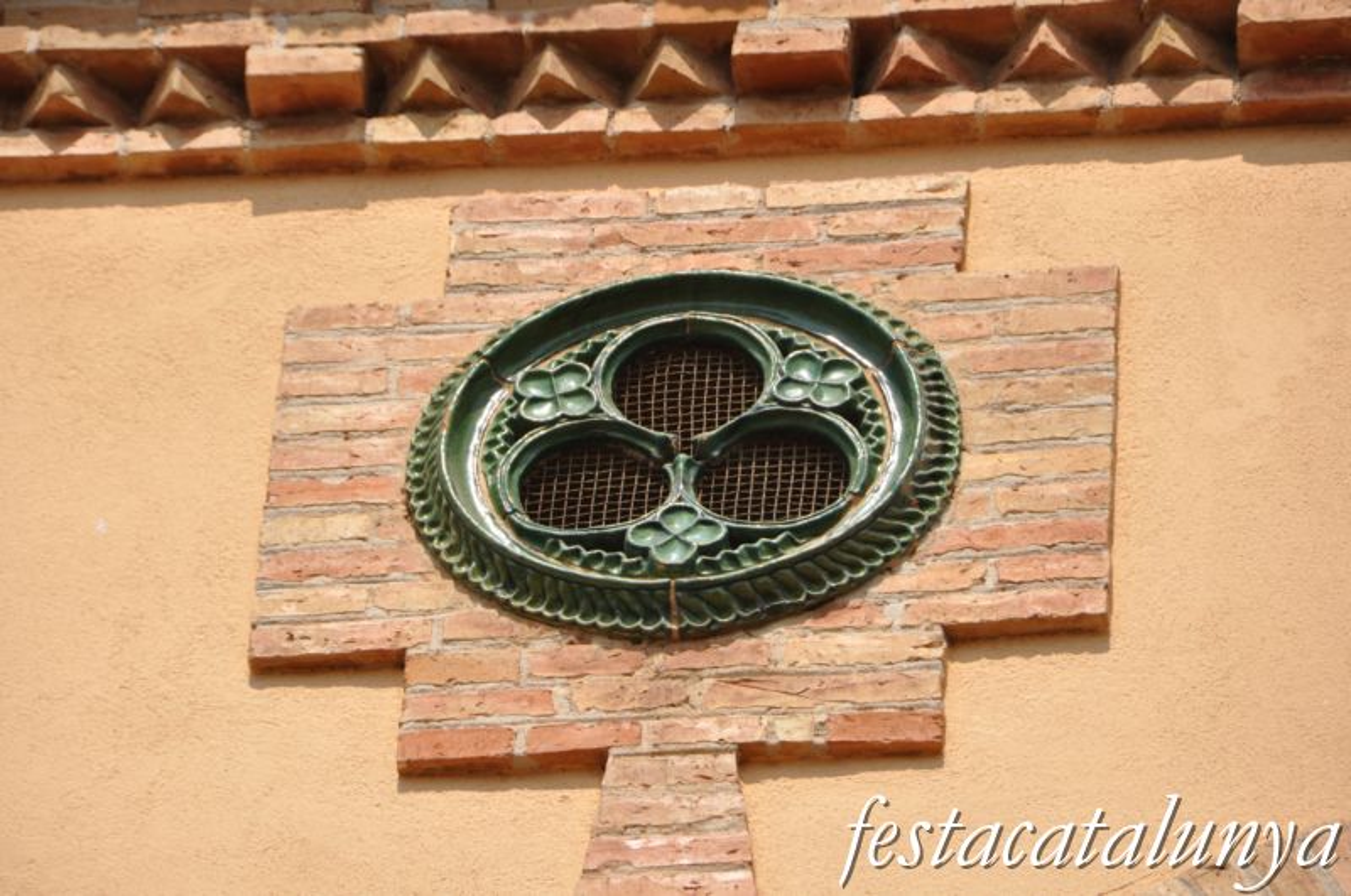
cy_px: 448
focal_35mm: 300
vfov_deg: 4.6
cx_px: 676
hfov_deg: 6.9
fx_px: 11242
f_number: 7.1
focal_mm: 200
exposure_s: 1/800
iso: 200
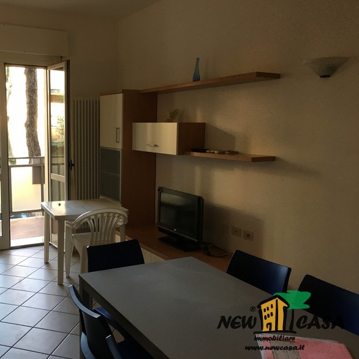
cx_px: 115
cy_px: 180
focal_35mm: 35
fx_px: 411
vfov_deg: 47.2
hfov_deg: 46.4
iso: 64
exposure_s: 1/33
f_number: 2.2
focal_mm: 4.15
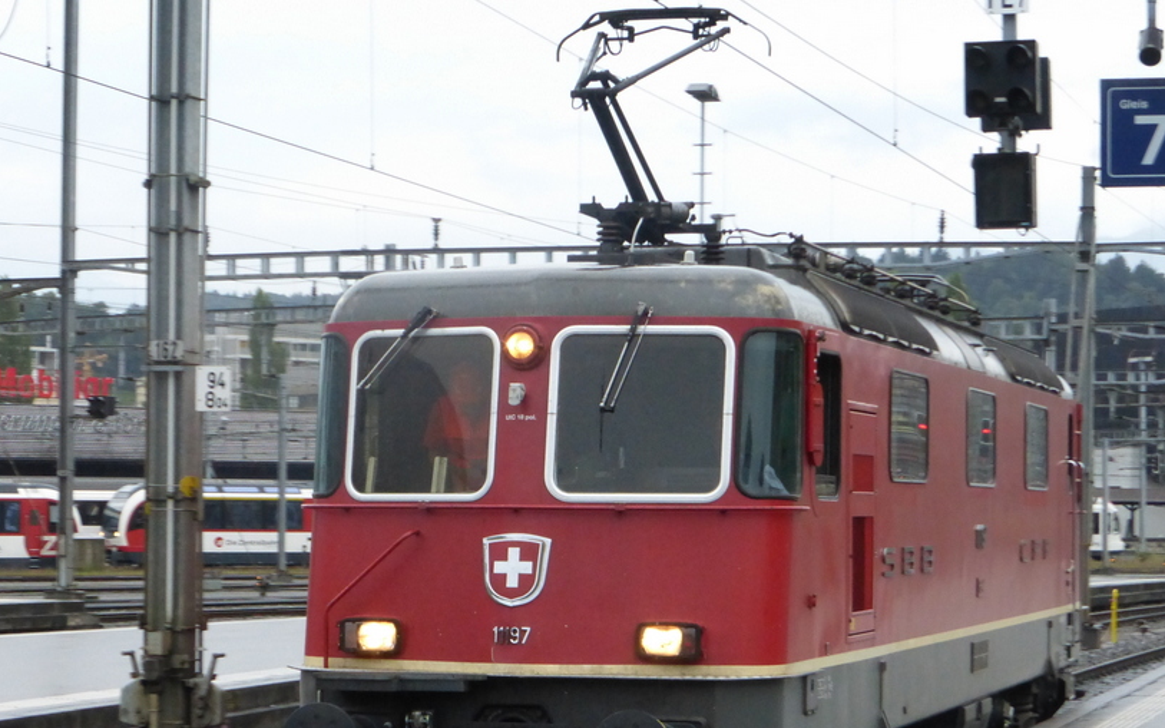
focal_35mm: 97
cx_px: 577
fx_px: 3080
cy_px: 553
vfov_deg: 13.4
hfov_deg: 21.4
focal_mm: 11
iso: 400
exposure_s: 1/40
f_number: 4.8
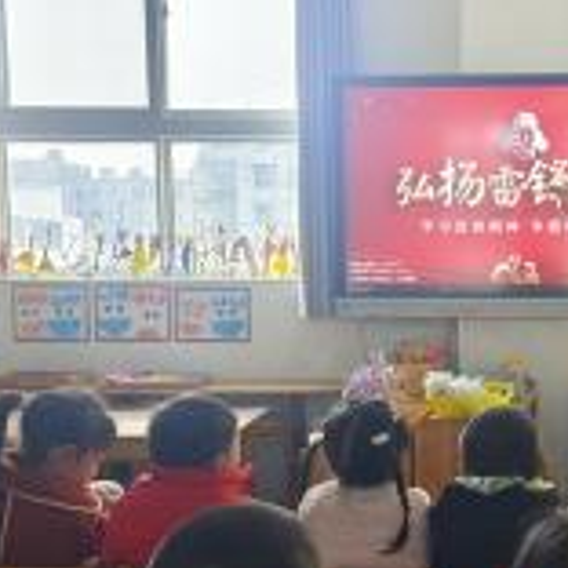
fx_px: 965
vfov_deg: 32.6
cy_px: 353
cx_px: 513
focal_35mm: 52
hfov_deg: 31.2
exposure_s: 1/100
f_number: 1.75
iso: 113
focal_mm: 5.5
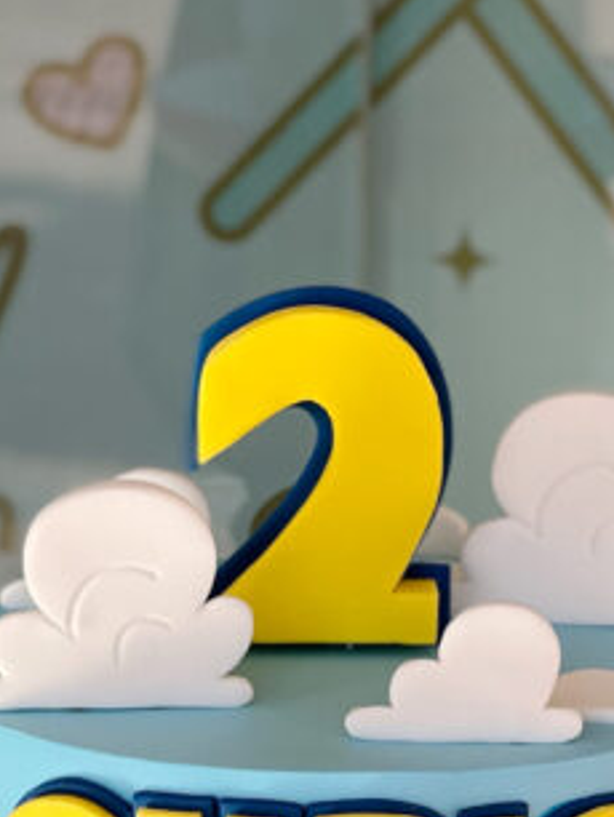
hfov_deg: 8.0
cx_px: 354
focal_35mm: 186
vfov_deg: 10.4
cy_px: 983
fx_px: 4393
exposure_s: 1/121
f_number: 2.8
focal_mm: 9
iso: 32
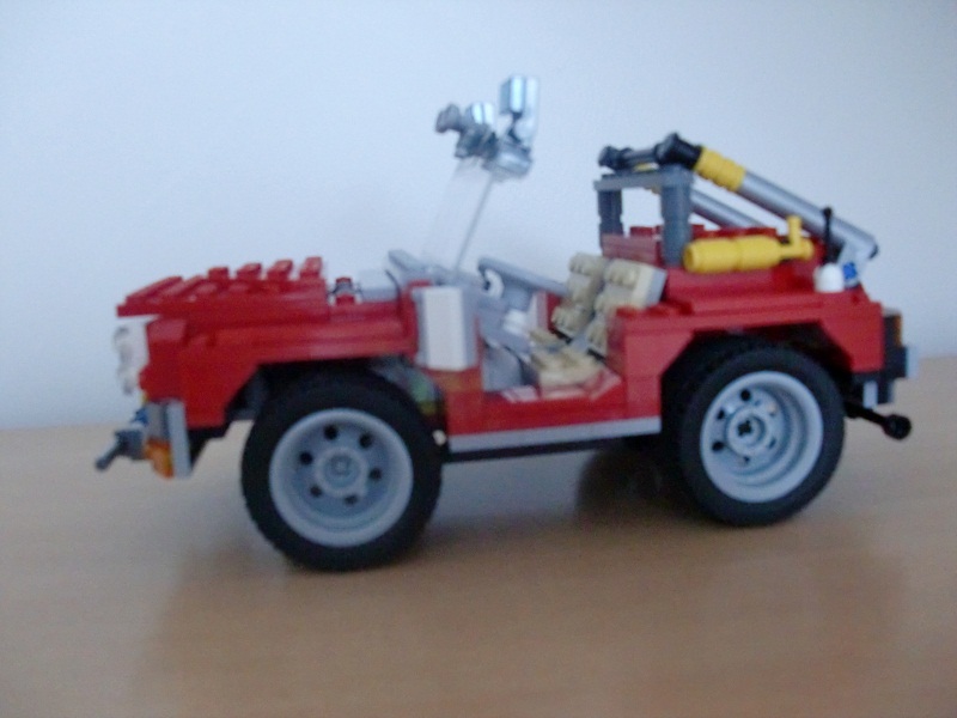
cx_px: 478
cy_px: 359
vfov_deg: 39.7
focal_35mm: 36
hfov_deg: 51.4
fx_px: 995
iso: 1000
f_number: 2.8
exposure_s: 1/60
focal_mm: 6.3
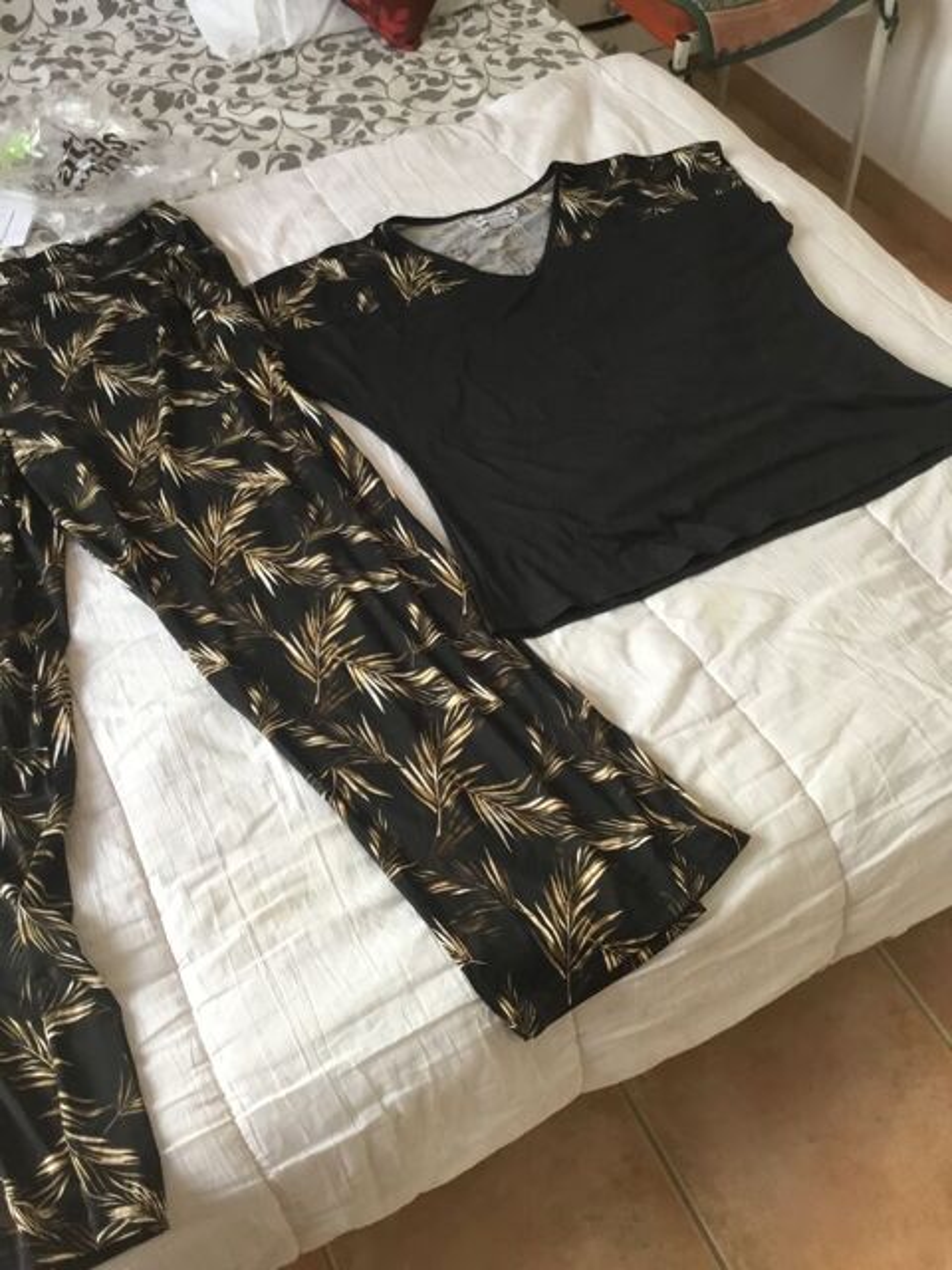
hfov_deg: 45.4
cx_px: 476
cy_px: 635
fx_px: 1137
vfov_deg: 58.4
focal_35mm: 31
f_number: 2.4
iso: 80
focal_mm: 3.3
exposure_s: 1/33
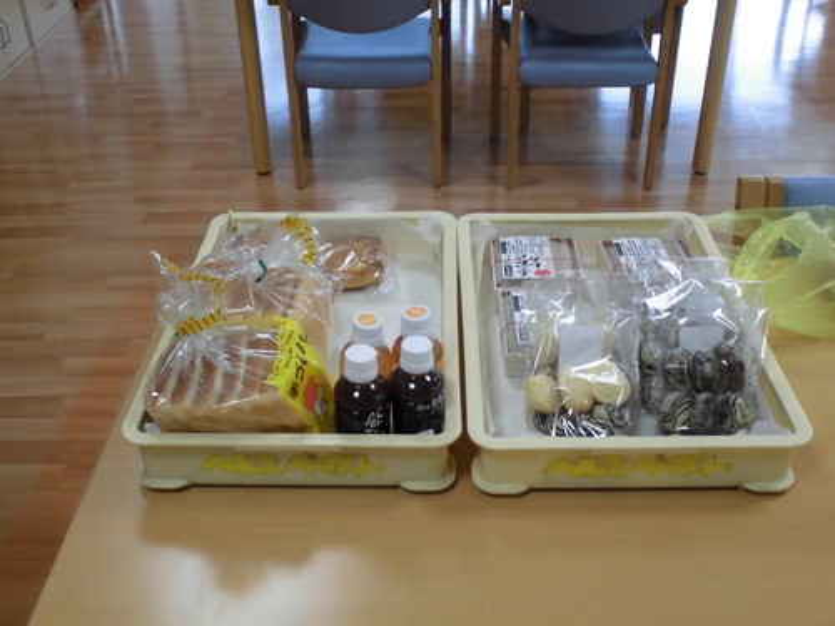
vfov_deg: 37.7
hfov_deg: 49.0
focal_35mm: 38
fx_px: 917
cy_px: 313
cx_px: 418
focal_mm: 6.9
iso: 400
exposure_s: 1/60
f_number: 4.2
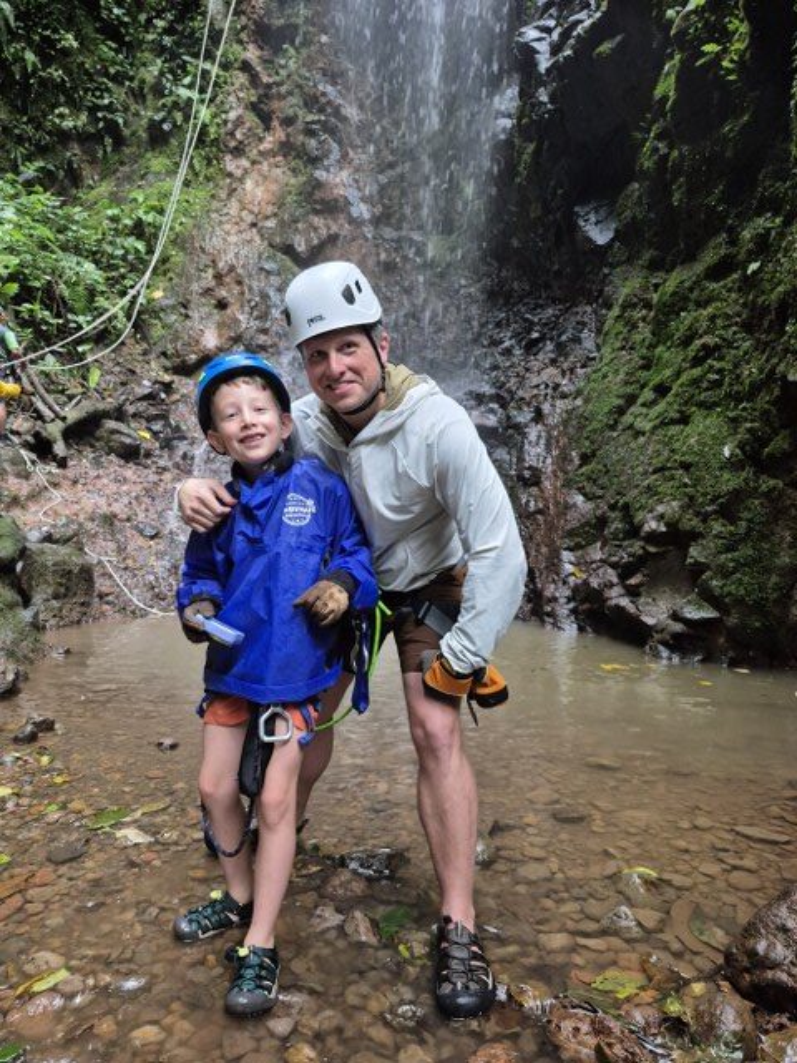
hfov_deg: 58.9
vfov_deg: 73.9
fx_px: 706
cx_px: 398
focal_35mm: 23
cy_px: 532
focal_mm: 5.4
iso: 640
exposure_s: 1/60
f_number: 1.8
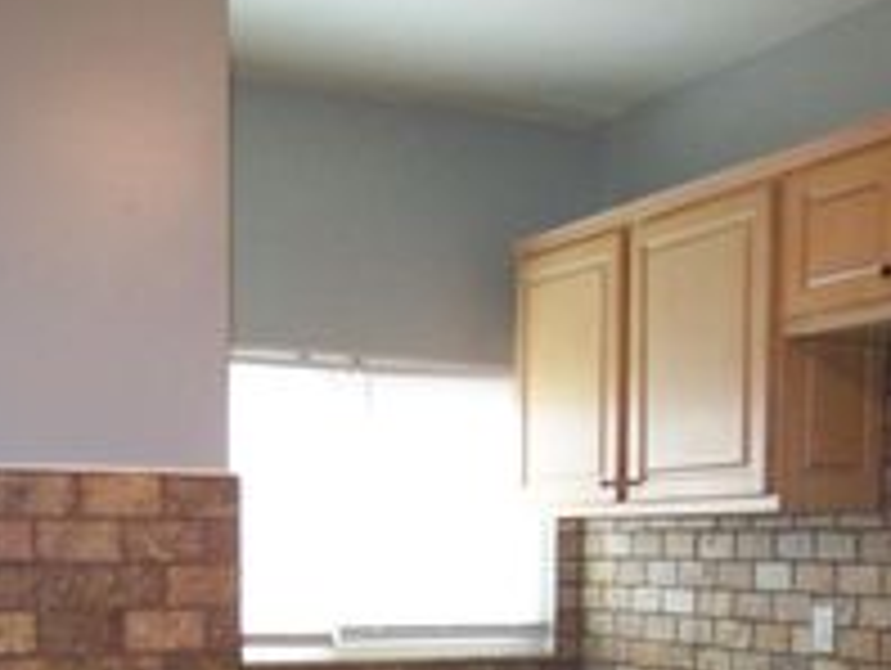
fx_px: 1495
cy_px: 699
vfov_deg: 24.0
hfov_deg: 33.1
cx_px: 369
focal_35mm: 58
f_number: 2.8
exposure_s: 1/30
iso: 125
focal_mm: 3.8
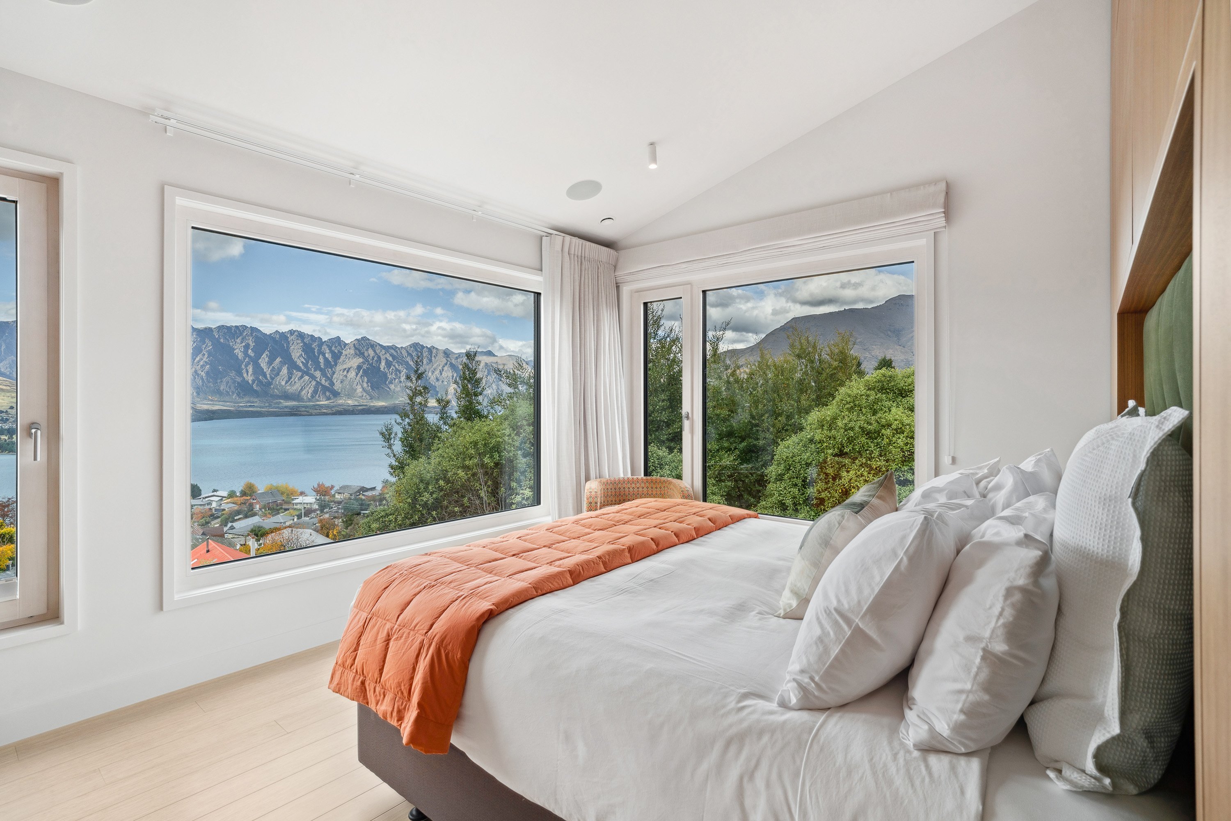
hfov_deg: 96.7
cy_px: 410
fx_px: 547
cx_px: 616
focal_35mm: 16
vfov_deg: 73.7
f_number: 10
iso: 200
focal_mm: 16
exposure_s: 1/10
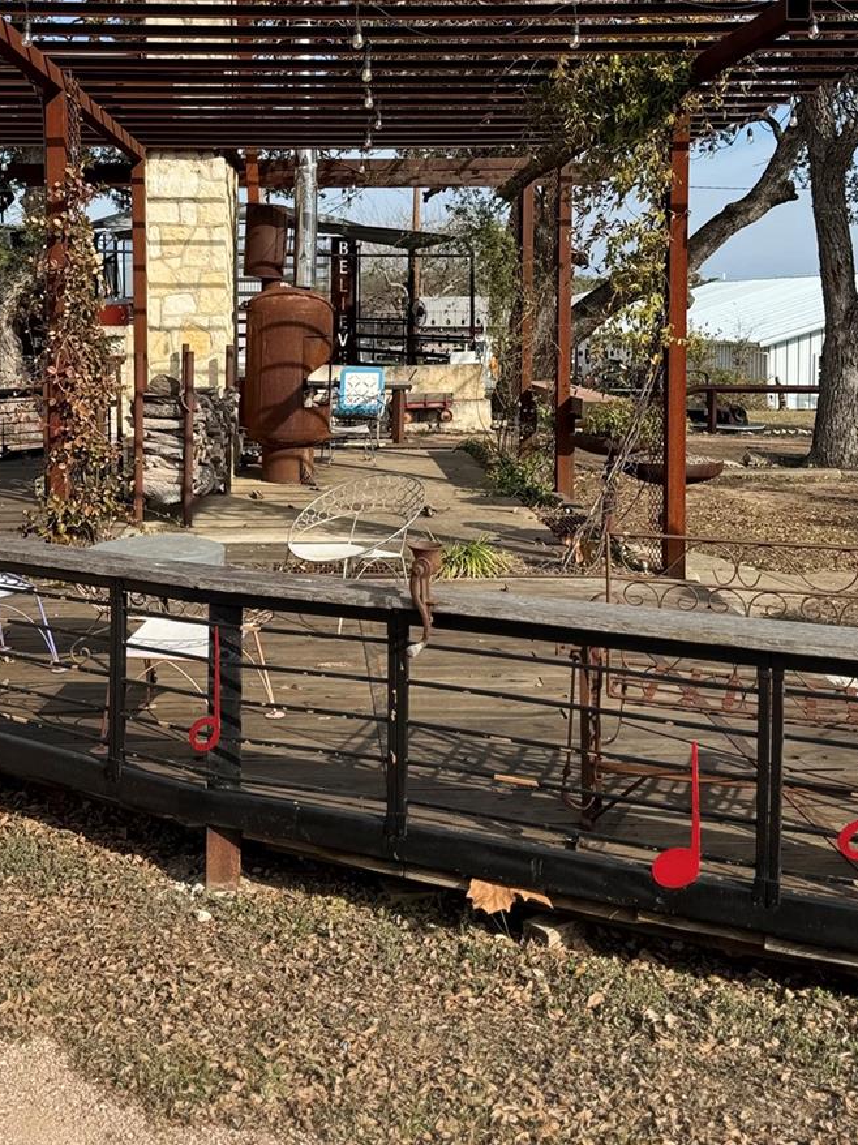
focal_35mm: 42
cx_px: 335
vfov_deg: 44.1
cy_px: 374
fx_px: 1389
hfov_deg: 34.2
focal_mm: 6.76
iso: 80
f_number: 1.78
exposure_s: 1/3597
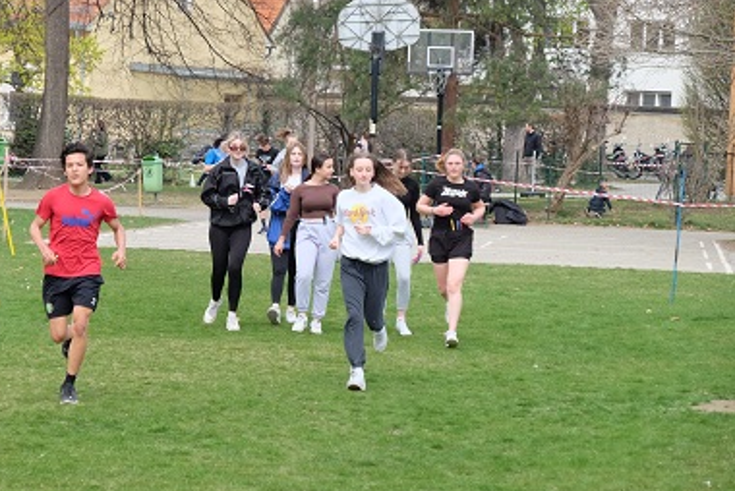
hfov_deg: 12.7
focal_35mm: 161
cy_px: 214
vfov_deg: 8.5
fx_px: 3289
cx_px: 288
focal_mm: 83.3
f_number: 6.4
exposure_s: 1/420
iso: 400
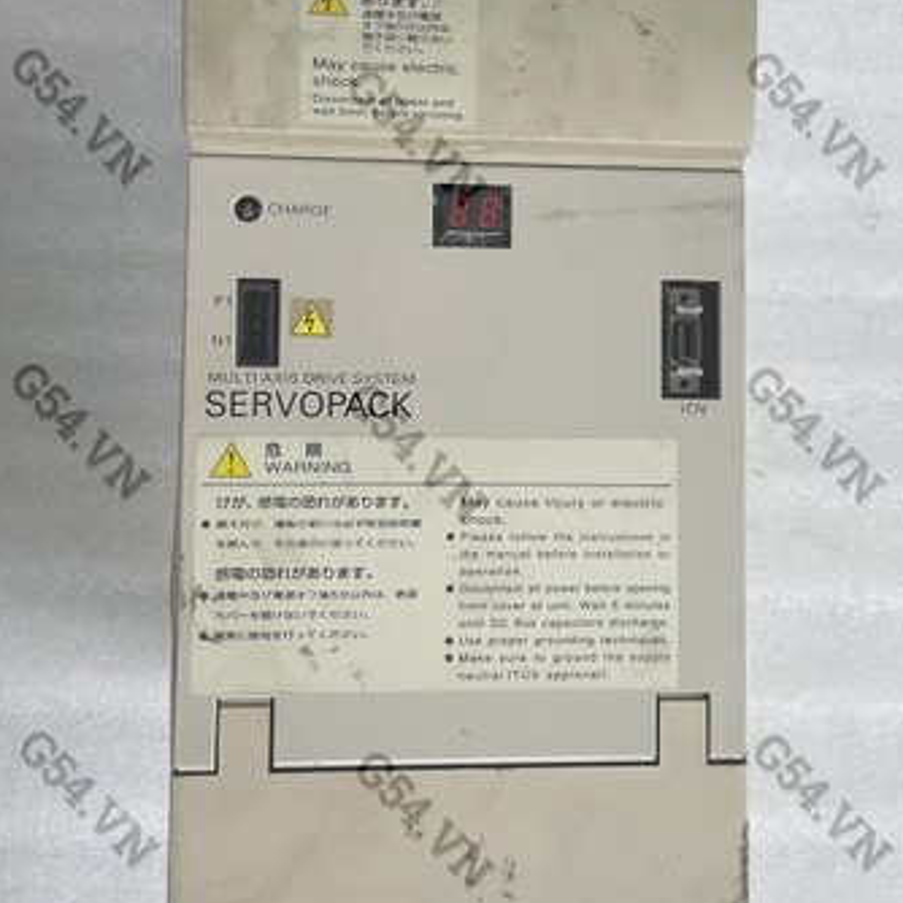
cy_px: 357
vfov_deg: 49.4
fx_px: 974
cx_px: 476
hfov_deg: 49.7
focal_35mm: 33
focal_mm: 4.2
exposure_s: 1/121
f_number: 1.6
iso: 64
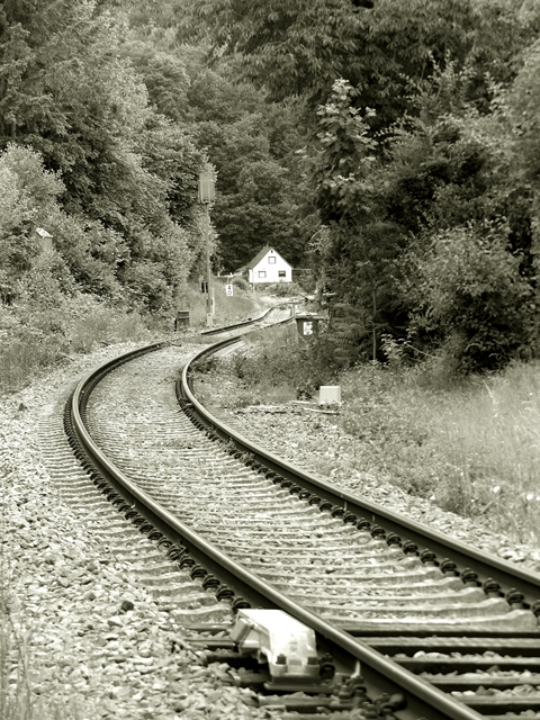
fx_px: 3224
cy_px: 360
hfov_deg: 9.6
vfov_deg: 12.7
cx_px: 270
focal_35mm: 155
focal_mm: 27.8
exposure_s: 1/125
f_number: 3.2
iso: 100
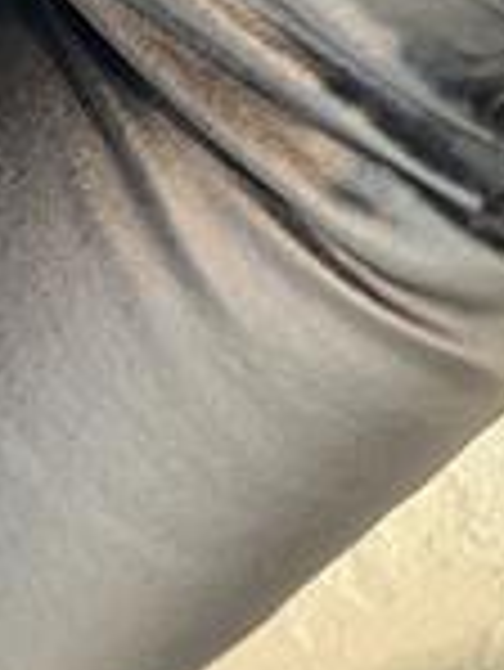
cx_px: 153
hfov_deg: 10.3
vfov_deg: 13.4
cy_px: -70
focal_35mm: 144
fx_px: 2791
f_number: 2
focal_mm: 6
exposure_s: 1/25
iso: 400
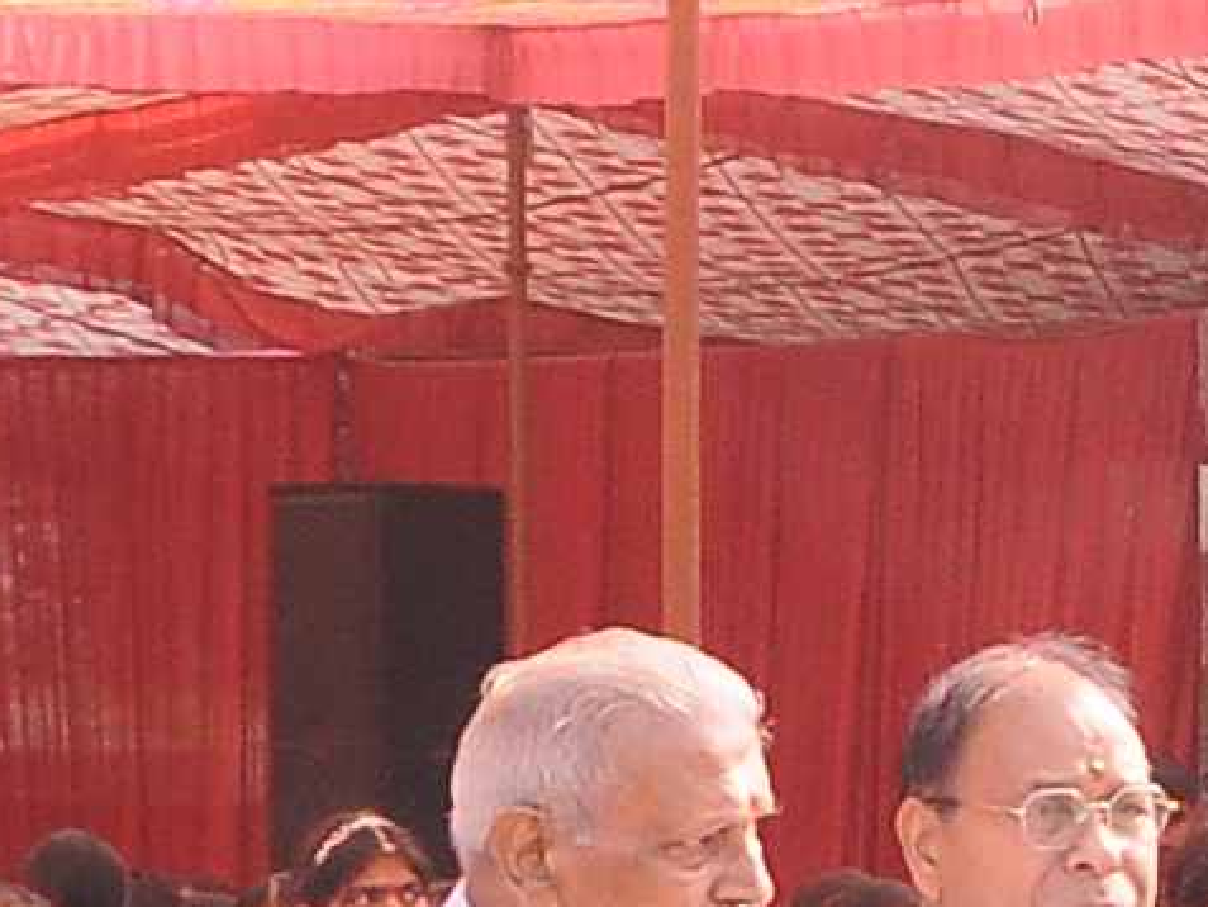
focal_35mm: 233
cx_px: 3049
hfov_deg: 7.8
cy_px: 562
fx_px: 8133
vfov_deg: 6.4
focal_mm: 18
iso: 320
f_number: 8
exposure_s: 1/125
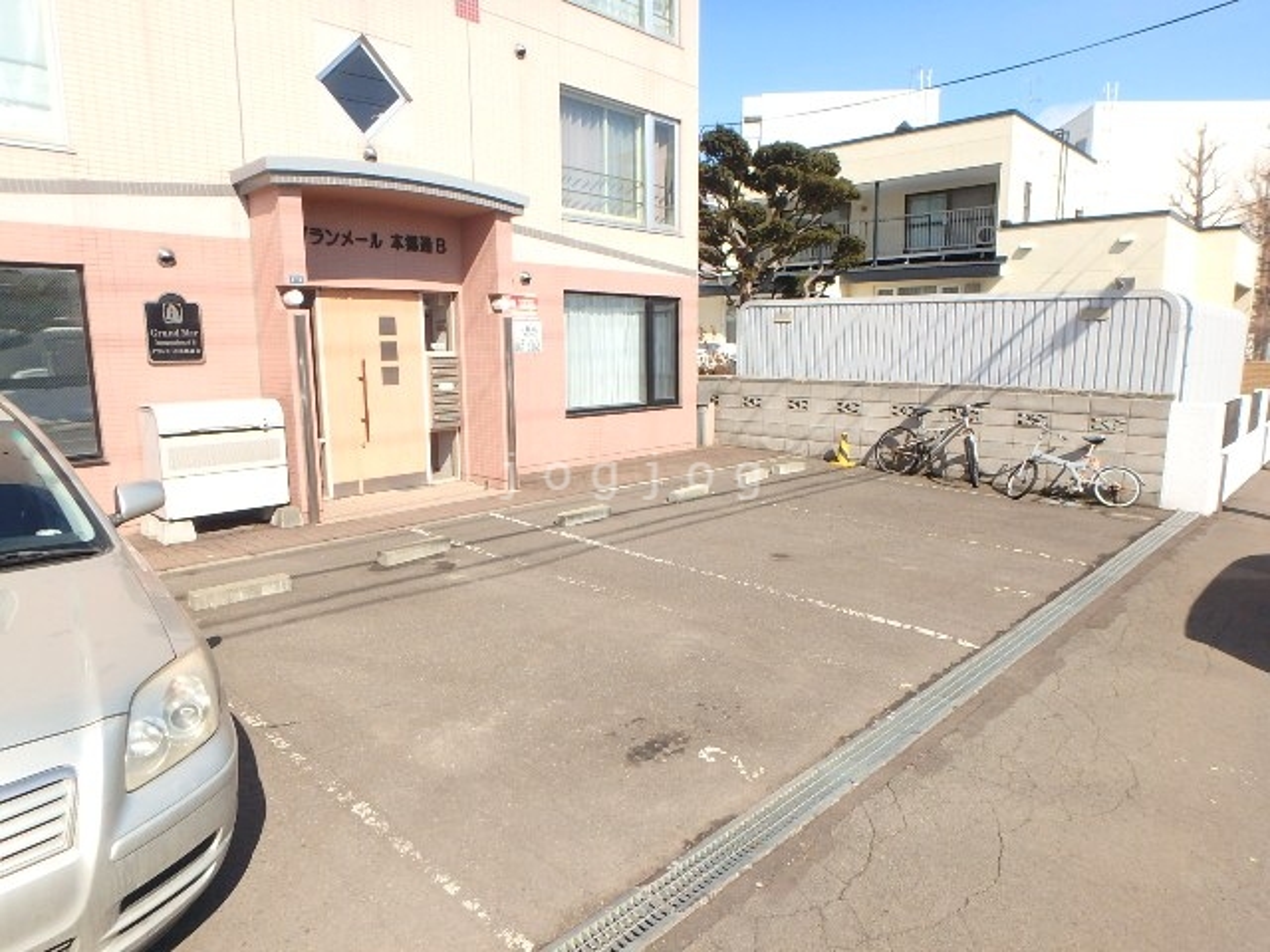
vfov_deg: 63.4
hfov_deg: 79.0
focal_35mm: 21
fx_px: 770
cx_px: 635
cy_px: 476
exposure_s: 1/800
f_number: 3.5
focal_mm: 3.7
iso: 125
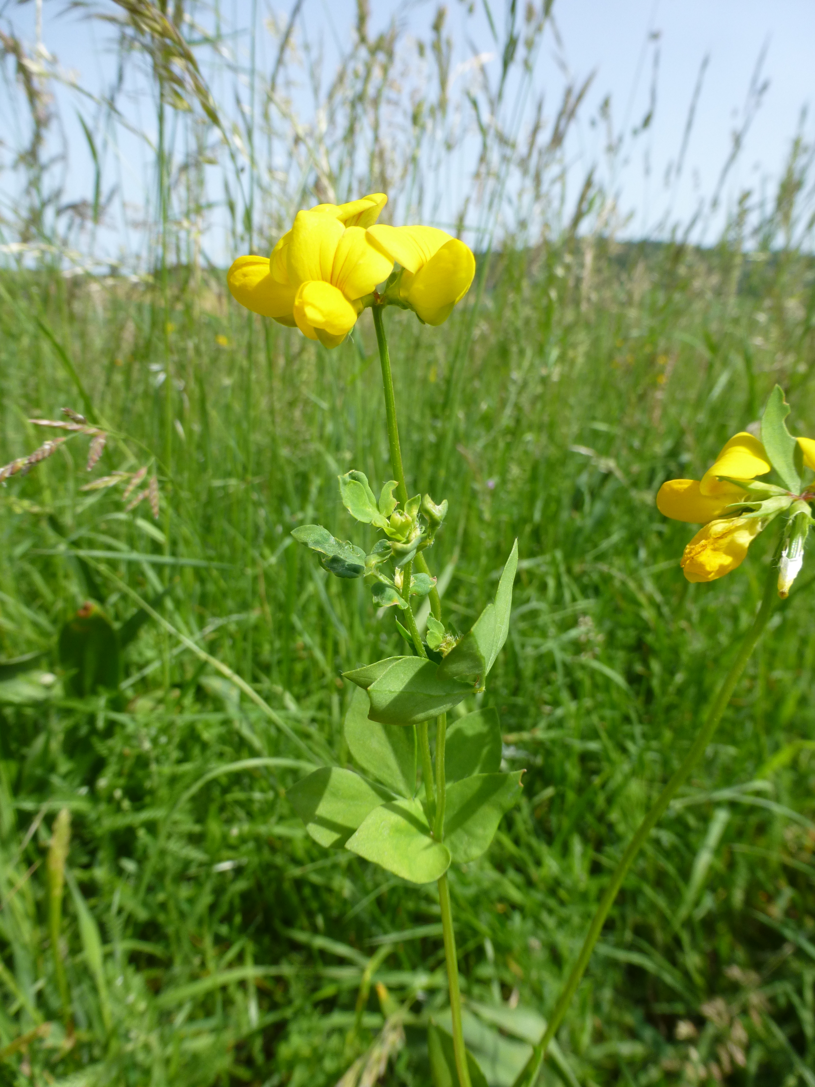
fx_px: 753
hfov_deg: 56.8
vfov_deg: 71.6
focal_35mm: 24
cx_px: 408
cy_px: 544
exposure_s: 1/500
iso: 100
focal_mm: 4.3
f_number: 4
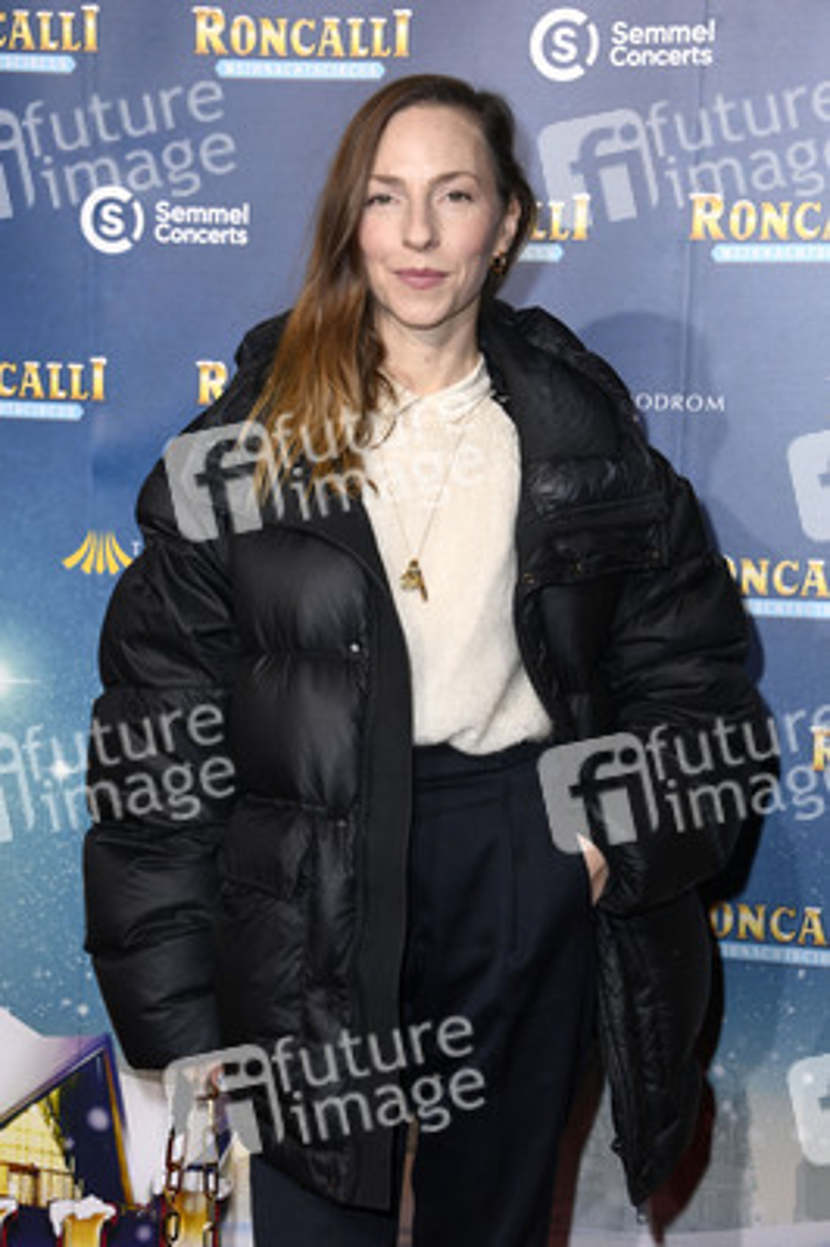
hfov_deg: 18.9
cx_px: 415
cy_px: 624
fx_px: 2494
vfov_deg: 28.1
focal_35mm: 72
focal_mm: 72
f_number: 5.6
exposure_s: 1/250
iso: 1250
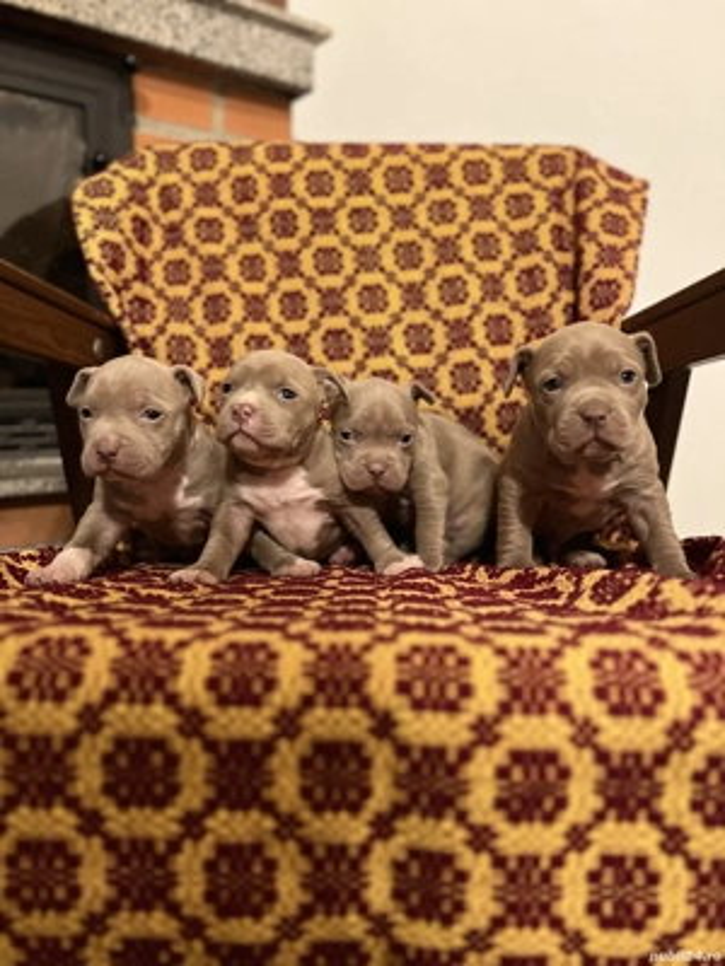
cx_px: 362
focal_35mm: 26
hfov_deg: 53.1
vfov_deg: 67.3
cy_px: 483
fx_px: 726
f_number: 1.5
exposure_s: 1/33
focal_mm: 5.7
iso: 500
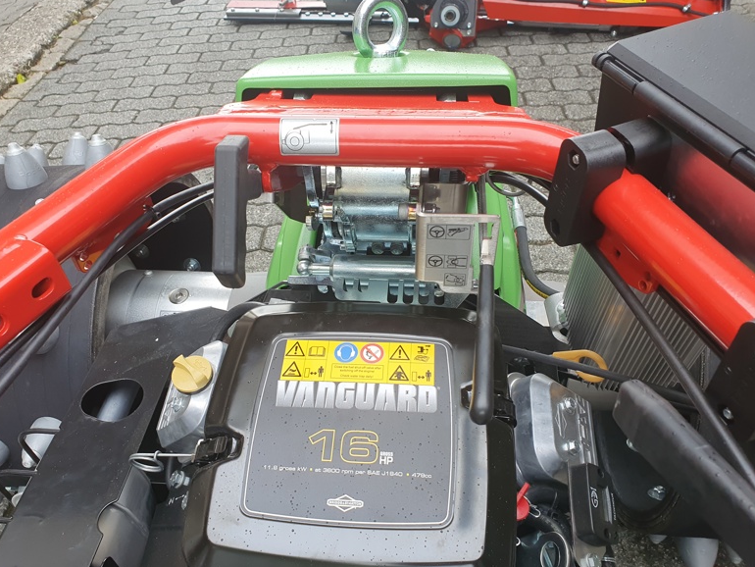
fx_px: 589
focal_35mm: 27
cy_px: 285
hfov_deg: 65.3
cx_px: 364
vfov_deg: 51.4
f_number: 2.4
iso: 64
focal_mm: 4.32
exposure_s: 1/100
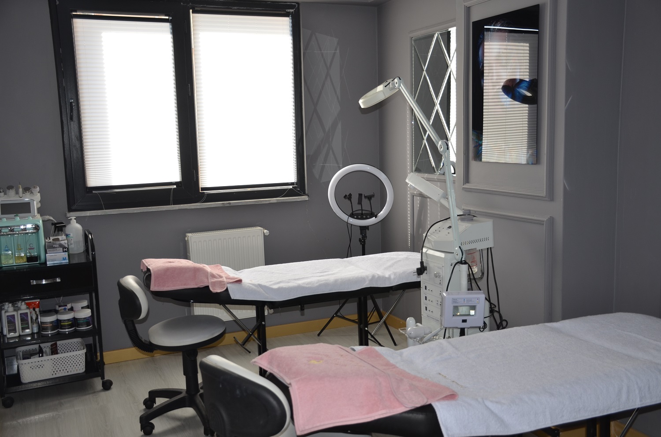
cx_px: 330
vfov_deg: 36.7
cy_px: 218
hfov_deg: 53.2
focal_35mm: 36
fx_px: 660
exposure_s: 1/160
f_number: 3.8
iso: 200
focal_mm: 24
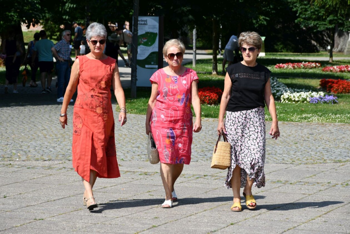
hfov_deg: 13.7
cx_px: 175
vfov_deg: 9.1
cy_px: 117
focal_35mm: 150
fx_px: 1458
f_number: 9
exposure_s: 1/320
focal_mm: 100
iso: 100
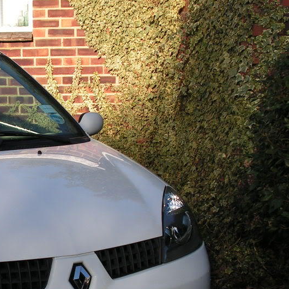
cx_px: 19
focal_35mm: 94
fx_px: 888
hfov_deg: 18.1
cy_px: 207
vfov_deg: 18.4
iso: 64
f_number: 4.8
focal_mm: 9.2
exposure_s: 1/320
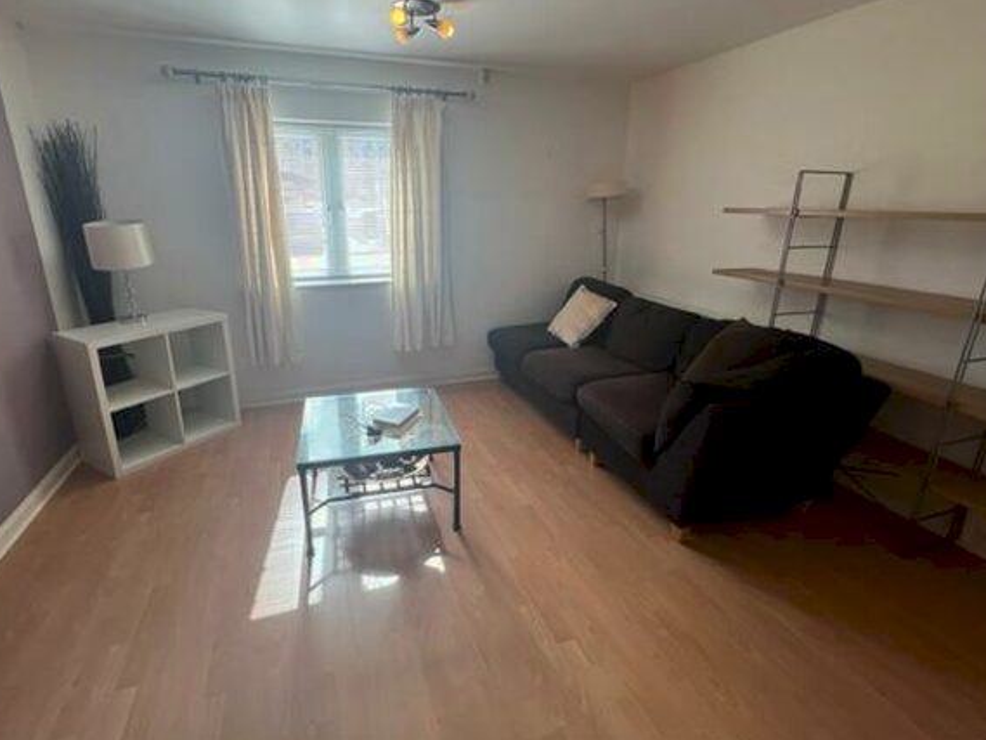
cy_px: 341
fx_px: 456
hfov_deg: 94.4
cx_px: 470
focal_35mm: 16
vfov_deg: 78.0
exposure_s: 1/99
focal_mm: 1.57
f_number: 1.8
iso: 32
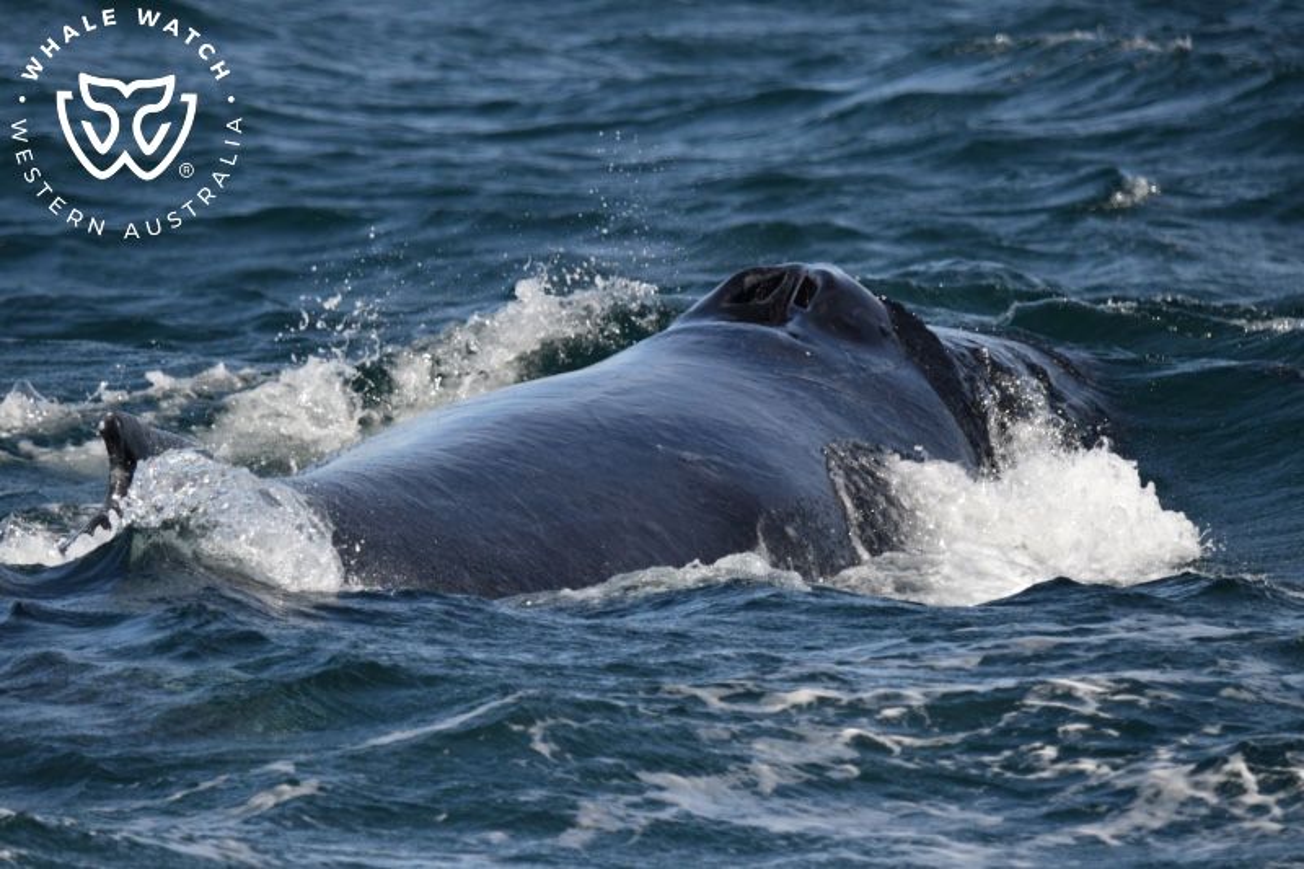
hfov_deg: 4.6
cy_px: 434
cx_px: 652
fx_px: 16296
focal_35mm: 450
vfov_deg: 3.1
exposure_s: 1/8000
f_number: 6
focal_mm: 450
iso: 1000
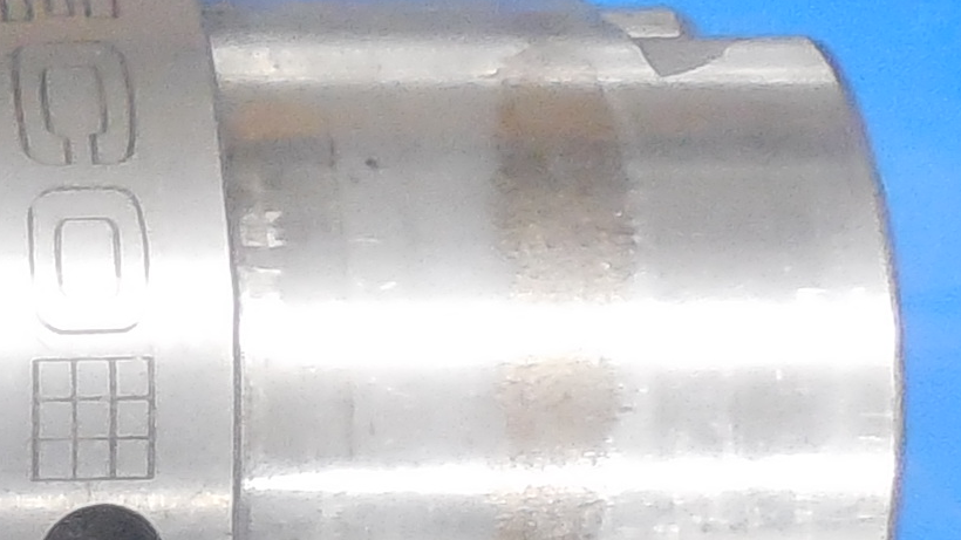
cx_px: -1291
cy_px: 784
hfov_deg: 11.7
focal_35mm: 153
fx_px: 3898
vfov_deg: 7.8
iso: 800
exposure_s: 1/60
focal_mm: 4.5
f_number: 3.3
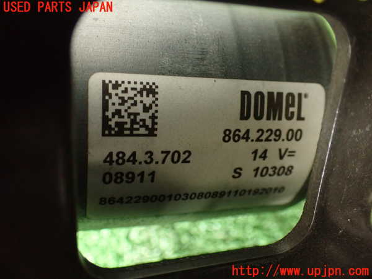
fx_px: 344
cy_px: 140
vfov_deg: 44.2
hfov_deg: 56.8
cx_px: 186
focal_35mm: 32
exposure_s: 1/25
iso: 800
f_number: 2.4
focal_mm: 5.79
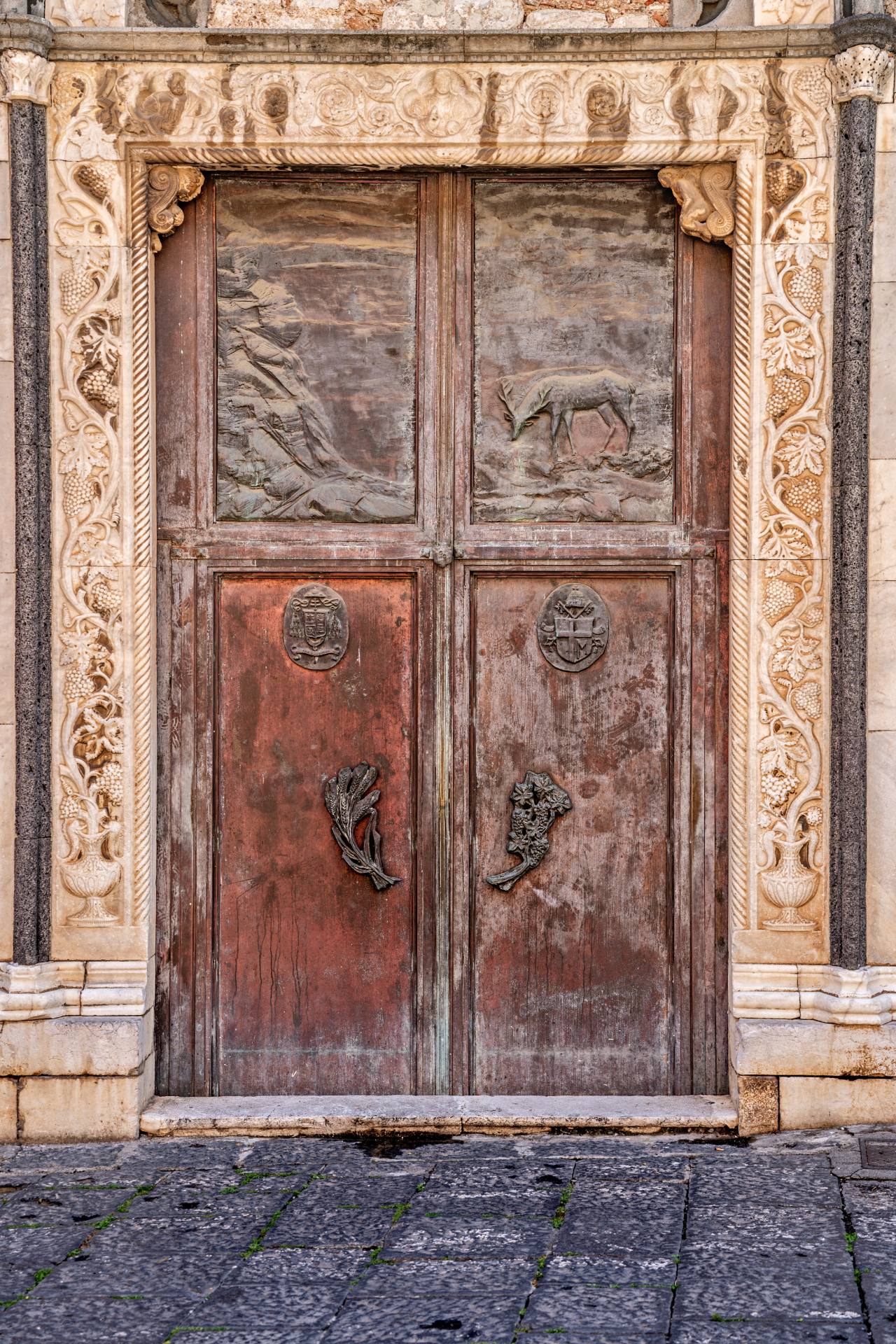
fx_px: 2128
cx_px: 448
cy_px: 672
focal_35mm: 57
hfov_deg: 23.8
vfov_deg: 35.1
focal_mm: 57
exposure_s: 1/200
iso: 100
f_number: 4.5
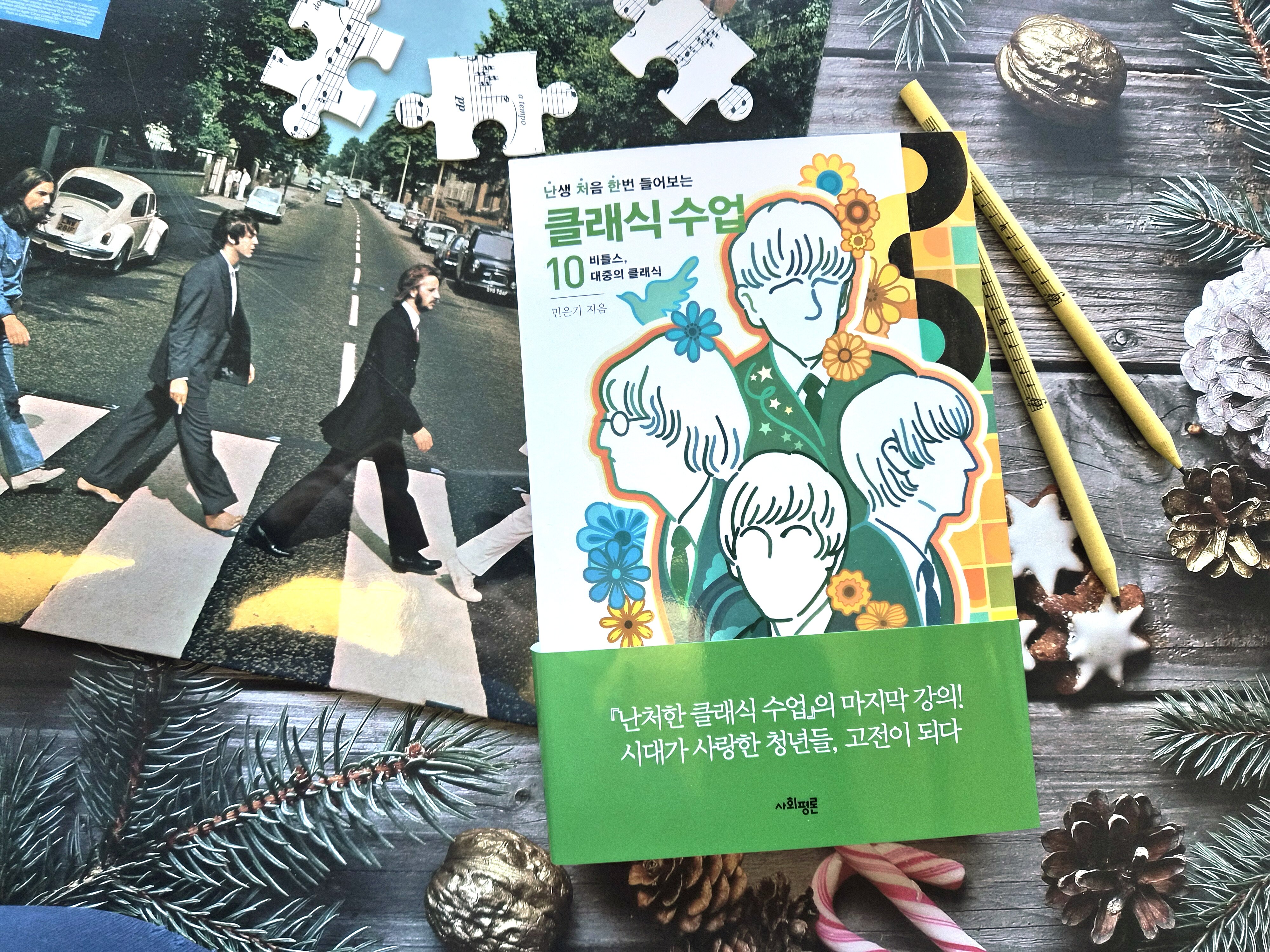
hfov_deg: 73.9
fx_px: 844
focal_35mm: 23
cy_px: 476
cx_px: 635
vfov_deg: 58.9
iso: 250
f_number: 1.8
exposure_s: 1/60.2
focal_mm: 5.4
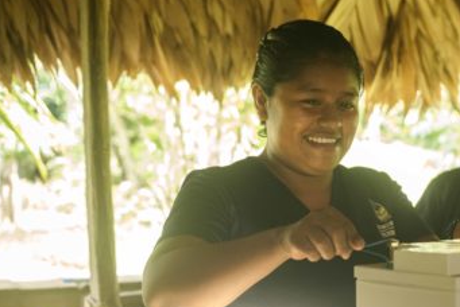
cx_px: 461
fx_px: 921
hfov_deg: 26.5
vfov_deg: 18.9
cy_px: 220
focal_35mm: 72
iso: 800
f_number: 2.8
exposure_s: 1/250
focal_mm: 32
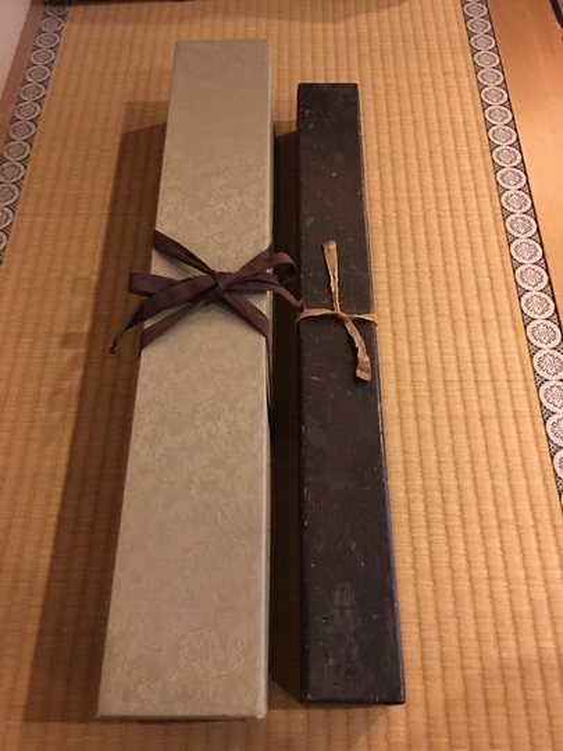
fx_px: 629
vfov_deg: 61.7
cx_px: 282
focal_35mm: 29
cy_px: 376
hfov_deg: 48.2
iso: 100
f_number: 2.2
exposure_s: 1/4
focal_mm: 4.15
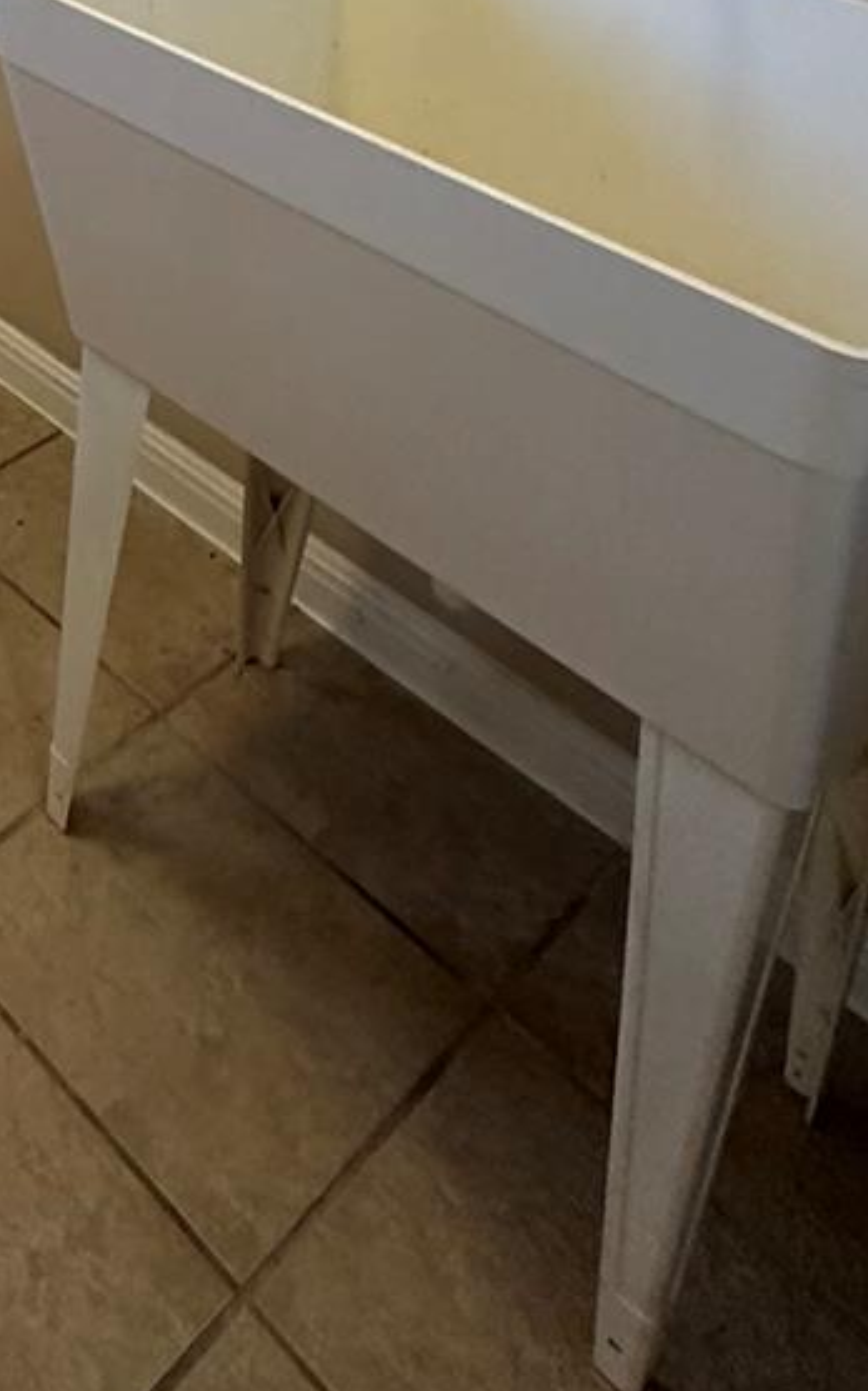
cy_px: -265
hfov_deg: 26.1
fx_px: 1553
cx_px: -290
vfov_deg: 37.1
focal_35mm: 41
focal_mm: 2.22
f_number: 2.2
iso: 250
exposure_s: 1/60
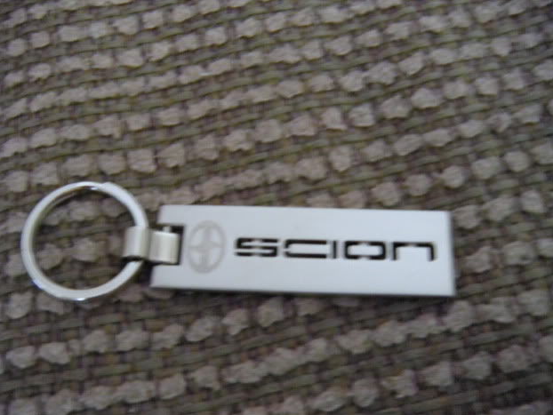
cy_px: 212
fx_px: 575
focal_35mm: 36
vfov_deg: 39.7
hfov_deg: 51.3
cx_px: 269
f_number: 3.8
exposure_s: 1/6.3
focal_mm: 5.9
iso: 800
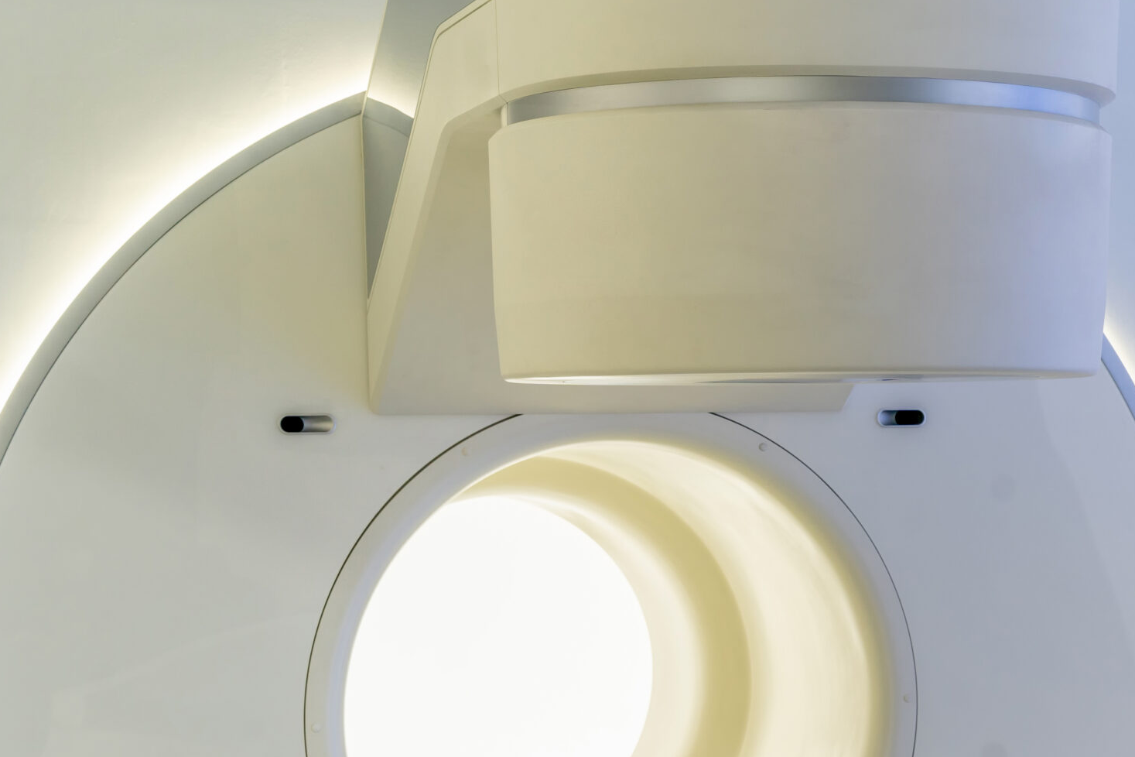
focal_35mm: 89
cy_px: 602
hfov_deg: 22.6
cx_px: 911
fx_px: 2806
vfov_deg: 15.3
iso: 250
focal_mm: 51
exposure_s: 1/60
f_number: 6.7
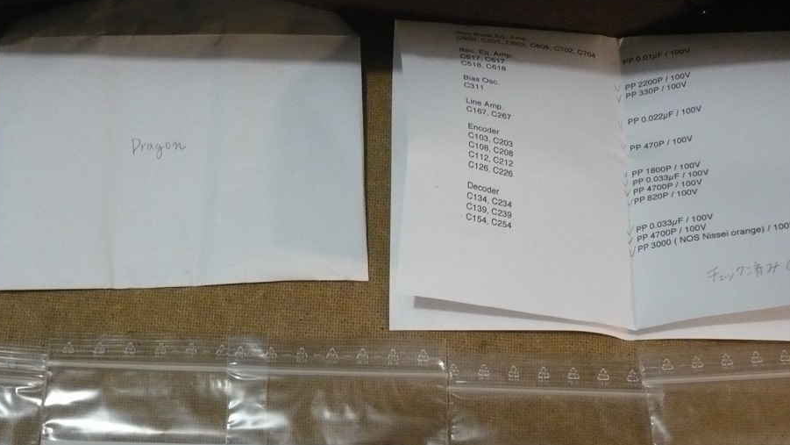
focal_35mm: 52
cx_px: 346
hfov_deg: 39.8
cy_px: 322
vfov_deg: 22.9
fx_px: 1089
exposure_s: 1/13
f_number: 2.8
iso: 400
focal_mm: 5.8
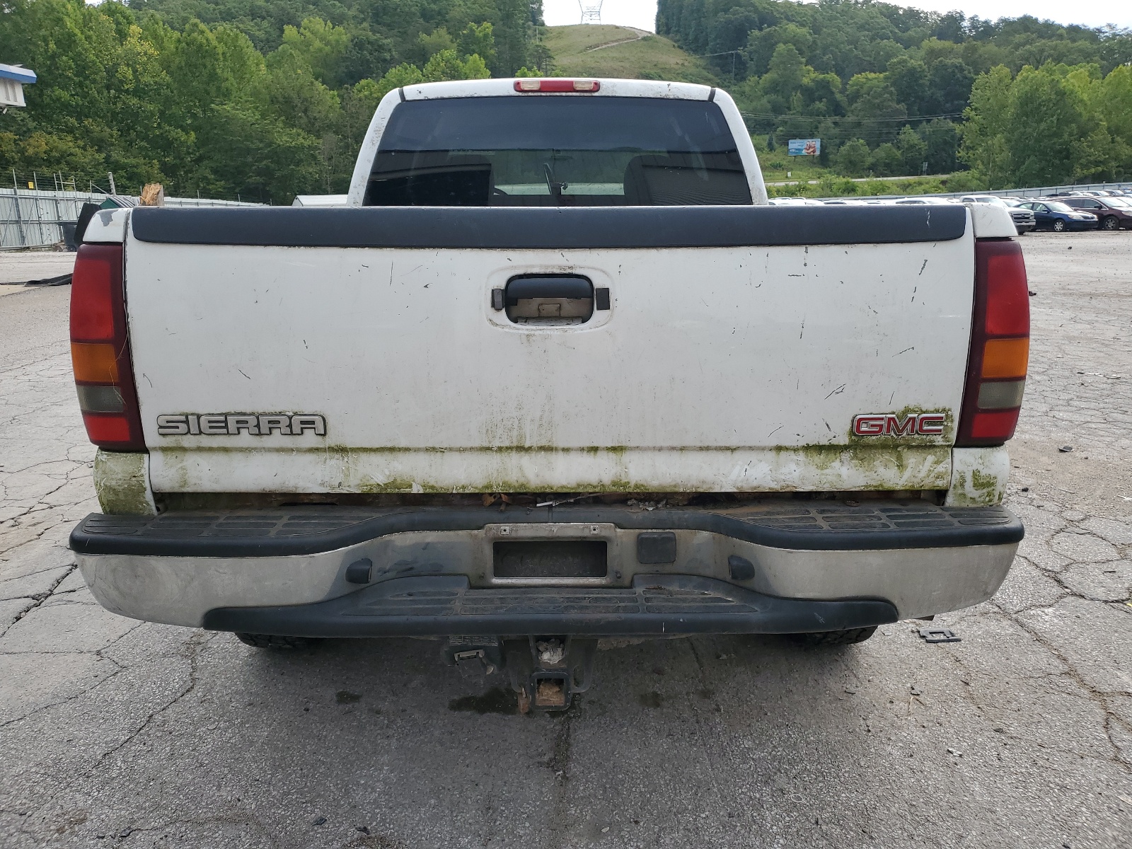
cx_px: 566
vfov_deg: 53.1
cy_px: 424
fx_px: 850
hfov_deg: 67.3
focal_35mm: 26
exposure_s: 1/1111
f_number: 1.5
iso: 50
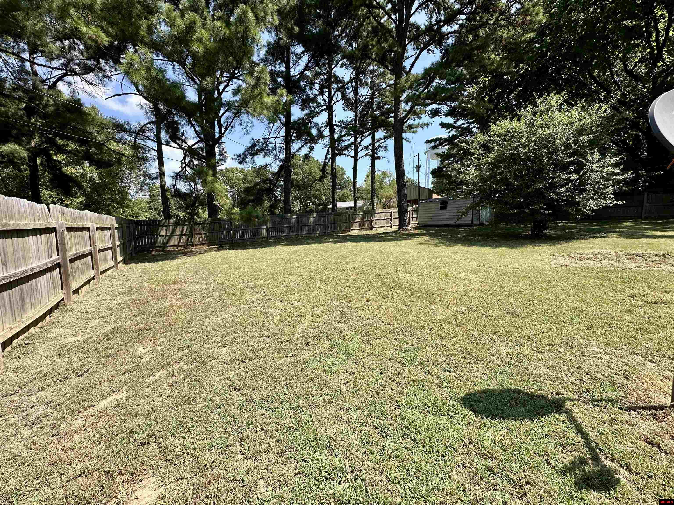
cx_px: 337
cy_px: 252
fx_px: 273
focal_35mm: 14
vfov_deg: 85.7
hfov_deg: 102.1
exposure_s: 1/972
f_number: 2.2
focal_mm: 2.22
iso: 40
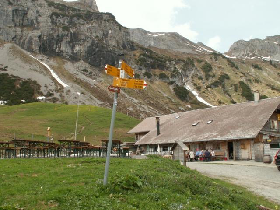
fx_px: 283
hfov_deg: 52.6
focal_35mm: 35
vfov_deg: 40.7
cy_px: 105
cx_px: 140
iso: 50
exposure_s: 1/80
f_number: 8
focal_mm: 5.86
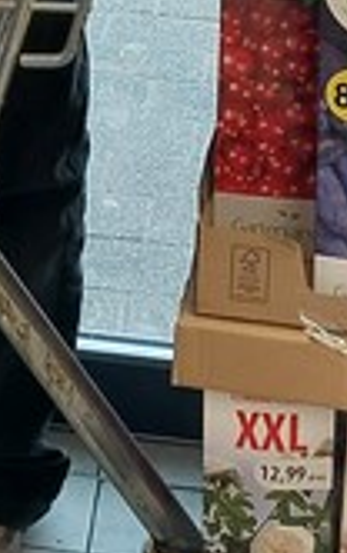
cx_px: -184
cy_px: -167
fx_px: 2961
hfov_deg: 6.6
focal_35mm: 196
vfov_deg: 10.5
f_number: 1.8
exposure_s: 1/50
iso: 50
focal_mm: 4.6
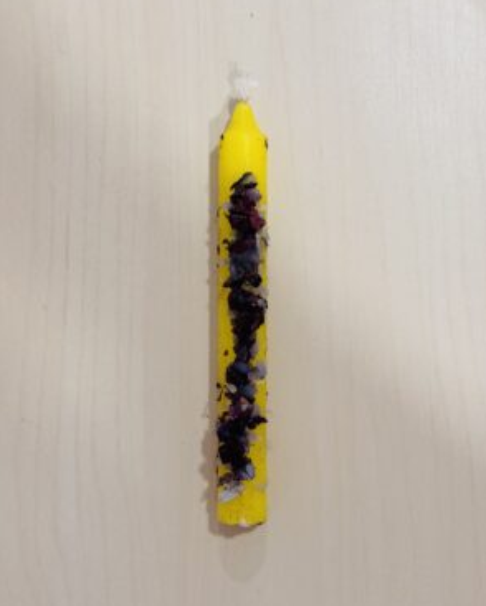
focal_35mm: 51
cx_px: 243
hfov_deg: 29.7
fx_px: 916
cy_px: 312
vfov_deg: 36.6
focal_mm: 6.76
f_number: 1.78
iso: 100
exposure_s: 1/60
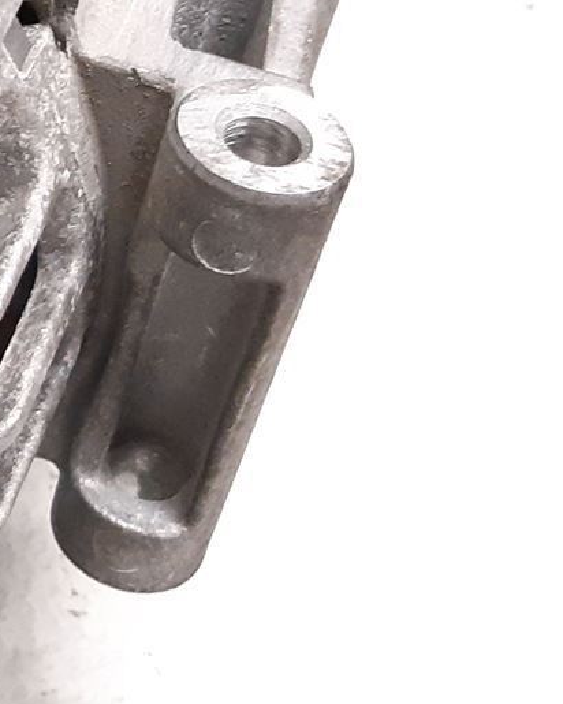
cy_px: 98
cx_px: -491
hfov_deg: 13.5
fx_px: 2104
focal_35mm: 101
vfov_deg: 18.7
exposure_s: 1/25
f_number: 1.7
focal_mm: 3.93
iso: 250
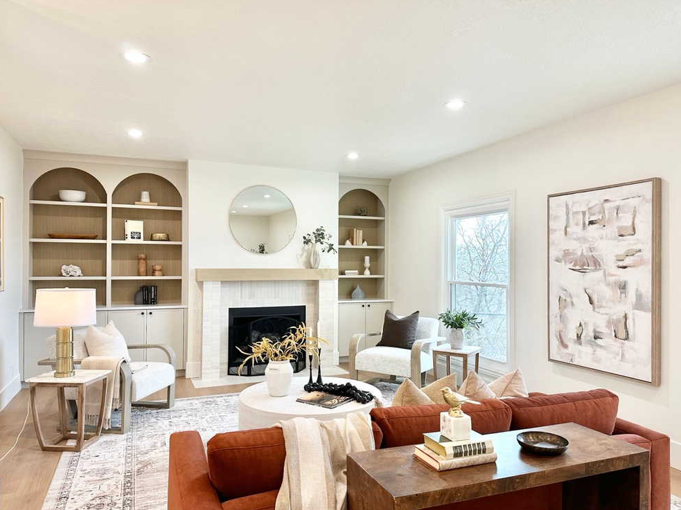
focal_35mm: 25
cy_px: 264
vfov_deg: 54.9
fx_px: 492
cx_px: 340
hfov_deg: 69.4
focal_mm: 6.86
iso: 125
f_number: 1.78
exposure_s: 1/120
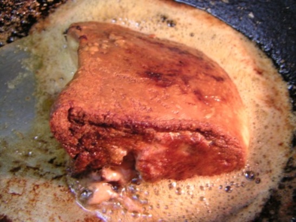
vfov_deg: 35.9
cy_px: 111
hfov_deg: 46.8
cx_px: 148
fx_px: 342
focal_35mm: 40
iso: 100
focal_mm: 5.3
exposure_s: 1/8
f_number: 2.9
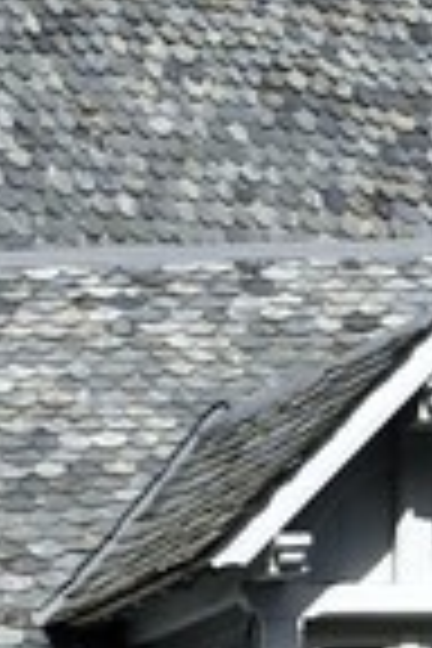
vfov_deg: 4.0
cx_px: -2898
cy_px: 1076
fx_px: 9215
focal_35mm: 512
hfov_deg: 2.4
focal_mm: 46
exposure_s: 1/250
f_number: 14
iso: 200
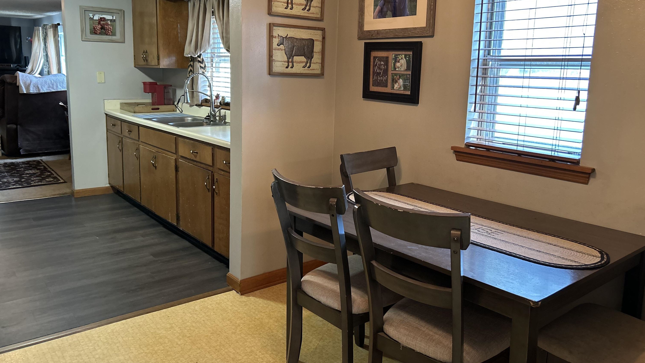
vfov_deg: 40.1
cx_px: 329
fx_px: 496
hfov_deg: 66.1
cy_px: 155
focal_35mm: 29
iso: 320
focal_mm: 5.7
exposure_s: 1/60
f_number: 1.5
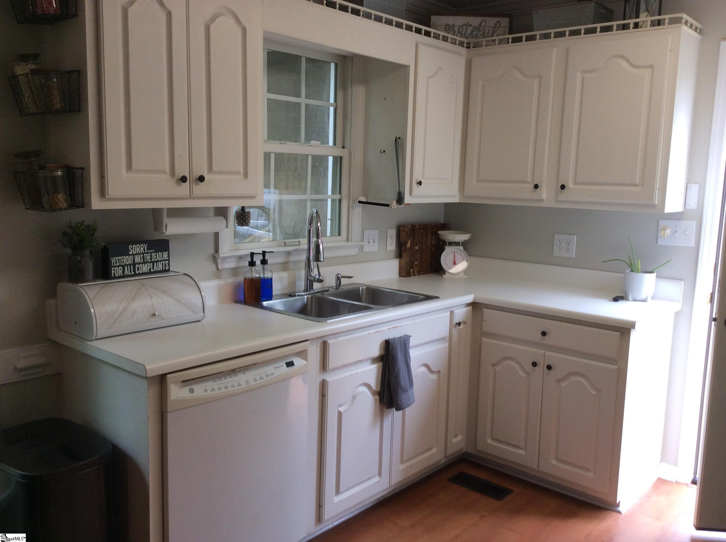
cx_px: 363
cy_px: 271
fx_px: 691
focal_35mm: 33
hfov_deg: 55.4
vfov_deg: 42.8
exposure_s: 1/60
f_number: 2.4
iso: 50
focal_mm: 3.3
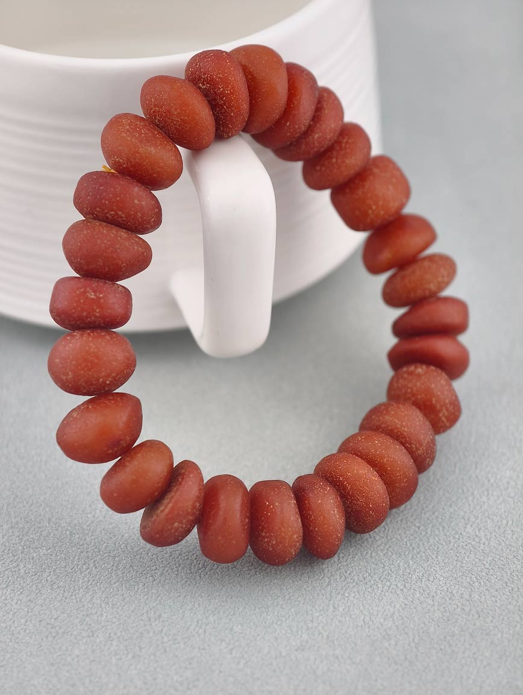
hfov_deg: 17.4
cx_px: 262
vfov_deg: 23.0
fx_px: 1708
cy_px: 348
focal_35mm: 85
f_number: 2.67
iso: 125
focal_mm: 22.48
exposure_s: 1/160
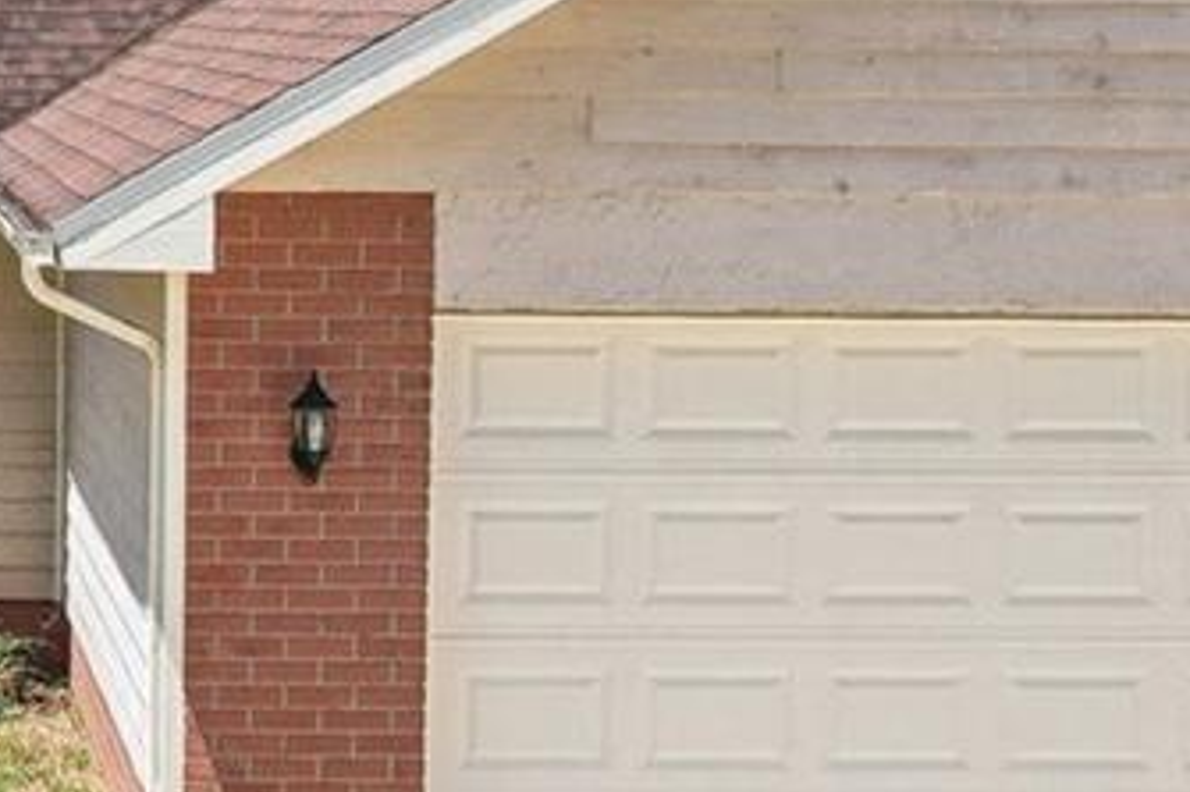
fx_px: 3469
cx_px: -252
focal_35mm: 105
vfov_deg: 12.9
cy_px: -11
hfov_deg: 18.4
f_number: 2.8
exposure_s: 1/2500
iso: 100
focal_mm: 8.4
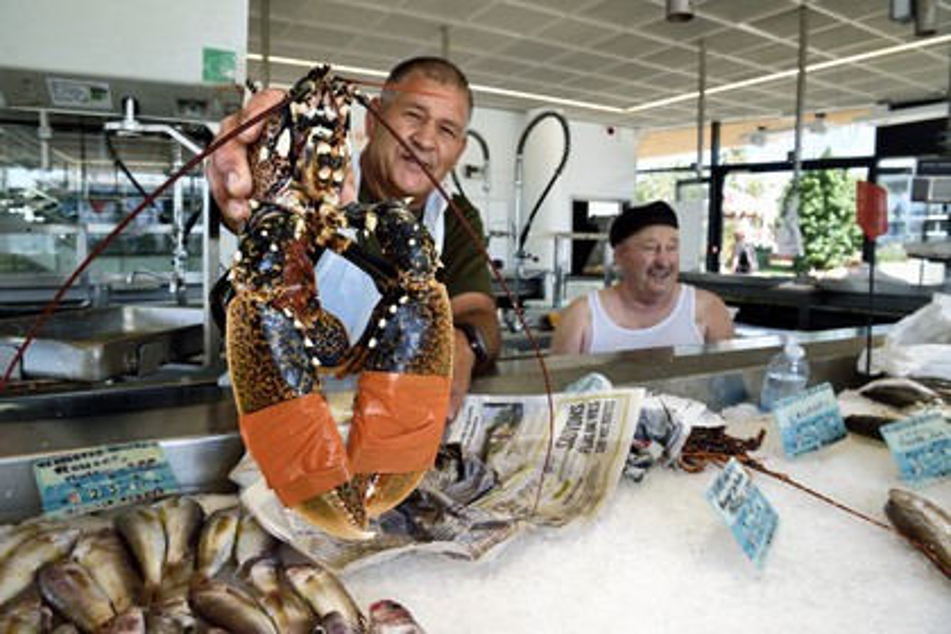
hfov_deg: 73.7
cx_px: 476
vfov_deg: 53.1
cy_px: 317
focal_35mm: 24
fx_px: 634
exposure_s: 1/160
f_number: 13
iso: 640
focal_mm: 24
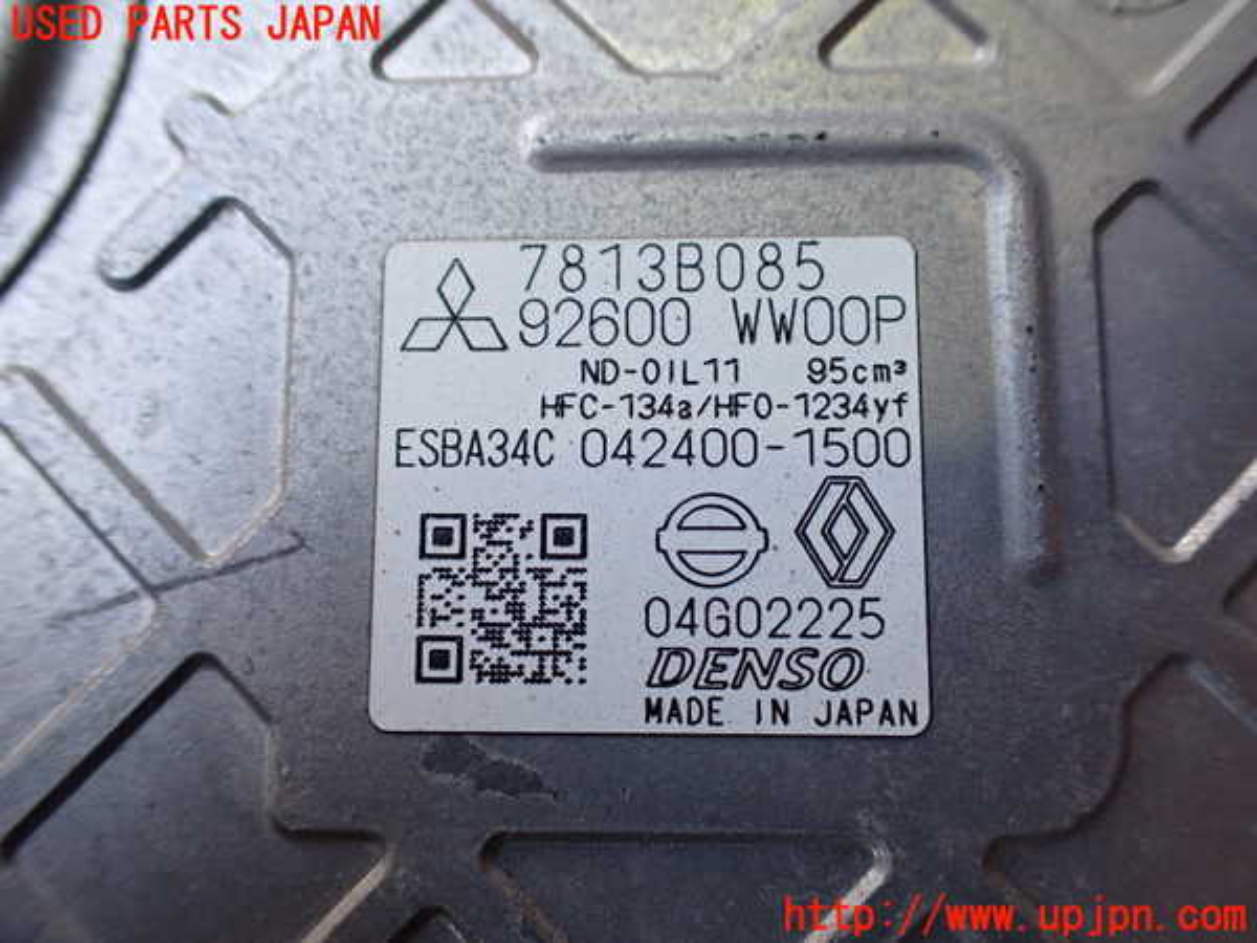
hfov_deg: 60.0
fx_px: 1089
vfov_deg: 46.8
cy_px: 472
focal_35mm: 30
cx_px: 628
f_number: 2.3
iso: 250
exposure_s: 1/125
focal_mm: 5.4
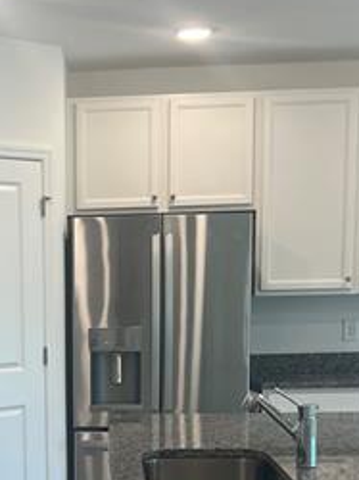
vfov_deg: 23.5
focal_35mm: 80
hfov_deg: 18.0
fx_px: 1108
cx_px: 15
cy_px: 467
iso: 80
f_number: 1.5
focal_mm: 5.7
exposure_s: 1/120
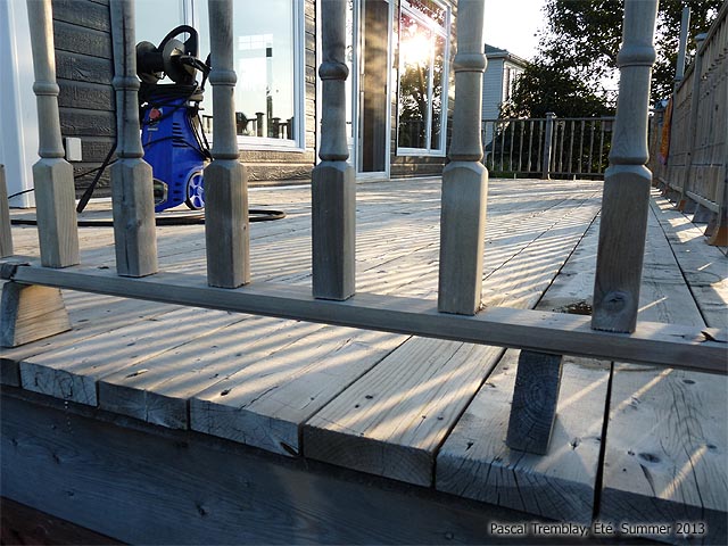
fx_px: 568
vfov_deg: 51.4
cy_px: 273
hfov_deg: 65.3
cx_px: 364
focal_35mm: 27
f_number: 4
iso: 100
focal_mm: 4.8
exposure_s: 1/200
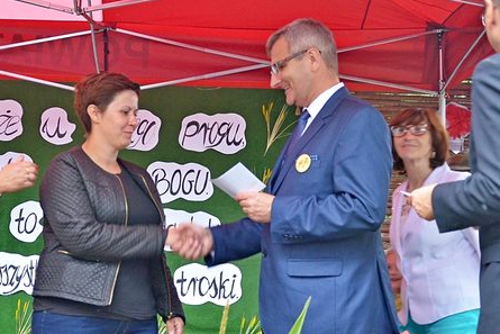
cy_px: 189
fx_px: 1111
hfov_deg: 24.9
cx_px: 97
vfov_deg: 17.1
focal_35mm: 80
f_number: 4
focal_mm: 28
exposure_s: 1/50
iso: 1400
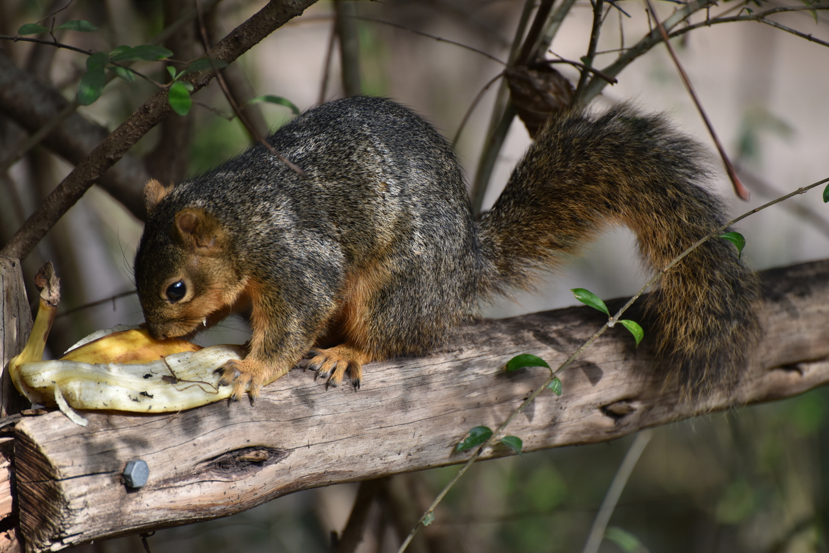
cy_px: 276
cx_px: 414
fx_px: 6909
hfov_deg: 6.9
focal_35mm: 300
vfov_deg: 4.6
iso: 640
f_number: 5.6
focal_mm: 300
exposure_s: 1/640
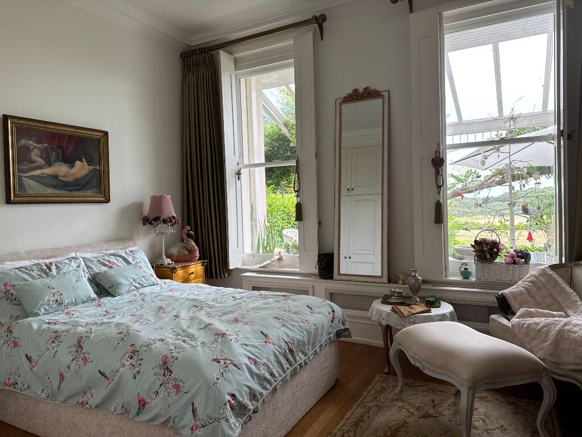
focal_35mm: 24
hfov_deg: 71.6
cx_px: 291
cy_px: 218
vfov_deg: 56.8
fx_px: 404
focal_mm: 6.76
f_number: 1.78
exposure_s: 1/121
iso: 80
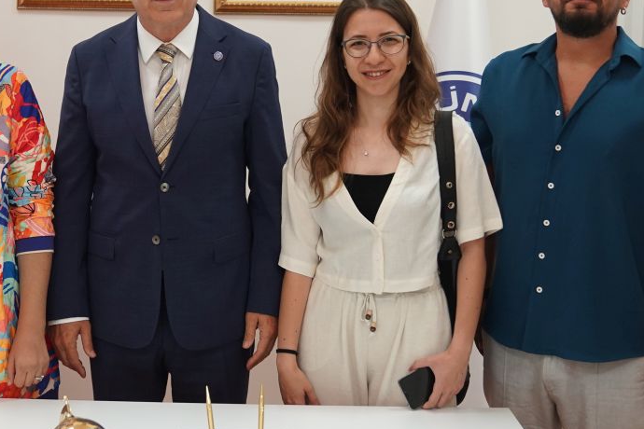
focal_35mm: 63
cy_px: 101
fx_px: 1127
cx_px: 225
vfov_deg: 21.4
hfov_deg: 31.7
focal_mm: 29
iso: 1250
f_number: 3.2
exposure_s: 1/125
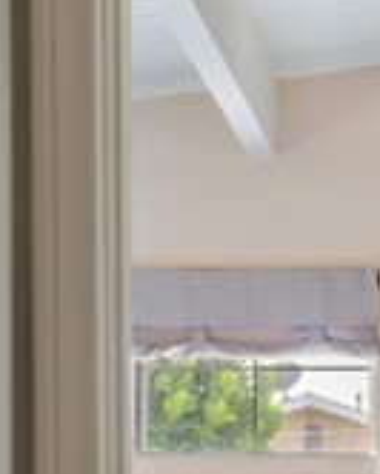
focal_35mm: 105
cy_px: 511
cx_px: 451
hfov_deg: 14.2
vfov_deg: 17.7
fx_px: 1475
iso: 200
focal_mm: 29
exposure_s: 1/6
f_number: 5
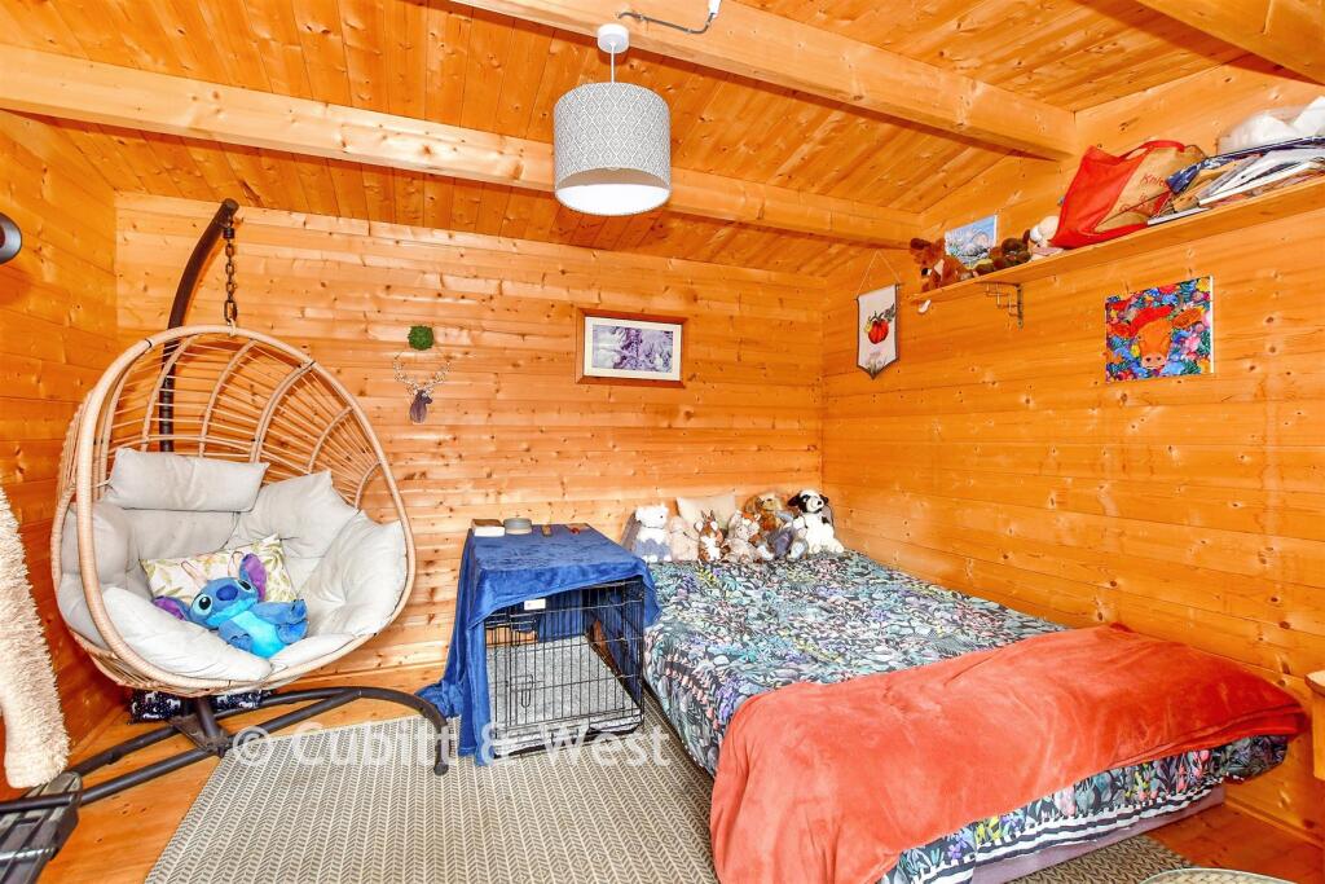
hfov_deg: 100.4
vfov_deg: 77.3
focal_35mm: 15
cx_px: 662
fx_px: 552
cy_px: 442
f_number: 7.1
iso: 400
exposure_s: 1/60
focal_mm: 10
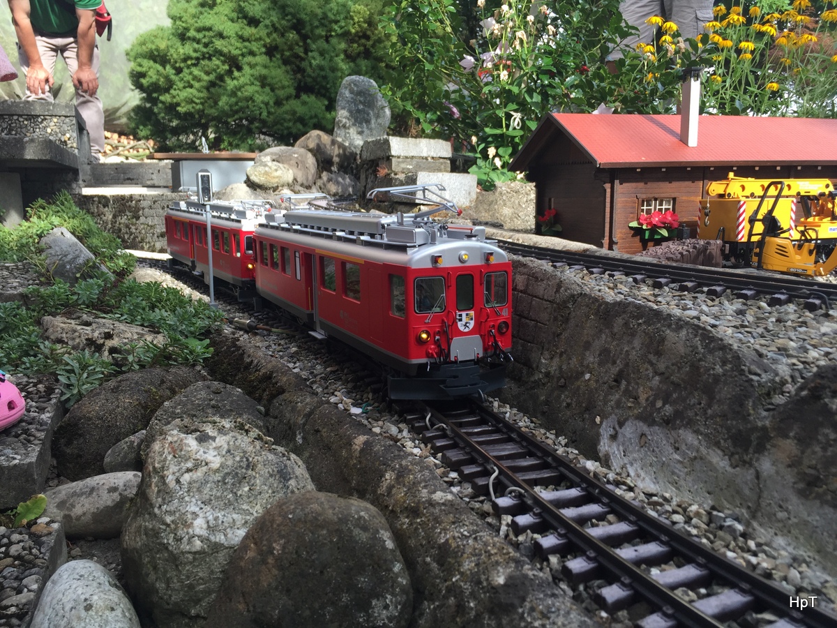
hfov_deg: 61.7
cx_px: 418
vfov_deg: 48.2
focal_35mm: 29
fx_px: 701
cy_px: 314
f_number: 2.2
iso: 32
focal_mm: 4.15
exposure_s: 1/262
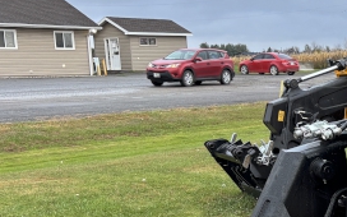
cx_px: 406
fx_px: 766
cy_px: 216
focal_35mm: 81
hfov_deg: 23.5
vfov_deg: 15.8
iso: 64
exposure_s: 1/121
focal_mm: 5.96
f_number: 1.6
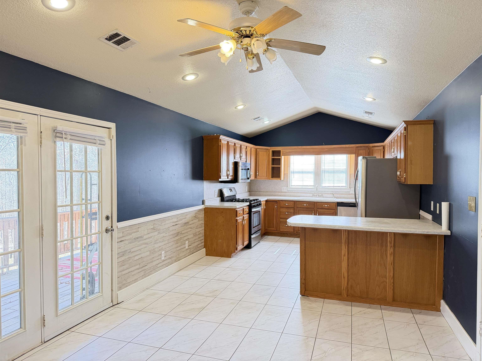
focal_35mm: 24
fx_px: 334
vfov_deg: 56.8
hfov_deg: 71.6
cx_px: 241
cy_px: 180
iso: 400
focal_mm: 6.76
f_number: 1.78
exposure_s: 1/120
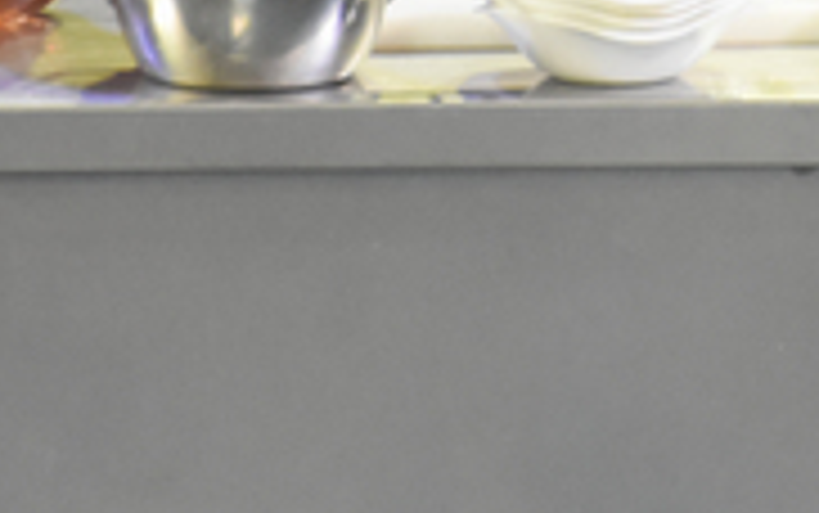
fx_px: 45026
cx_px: 1508
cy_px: -488
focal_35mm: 2016
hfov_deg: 1.0
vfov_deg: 0.7
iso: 3200
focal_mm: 300
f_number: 5.6
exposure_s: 1/250
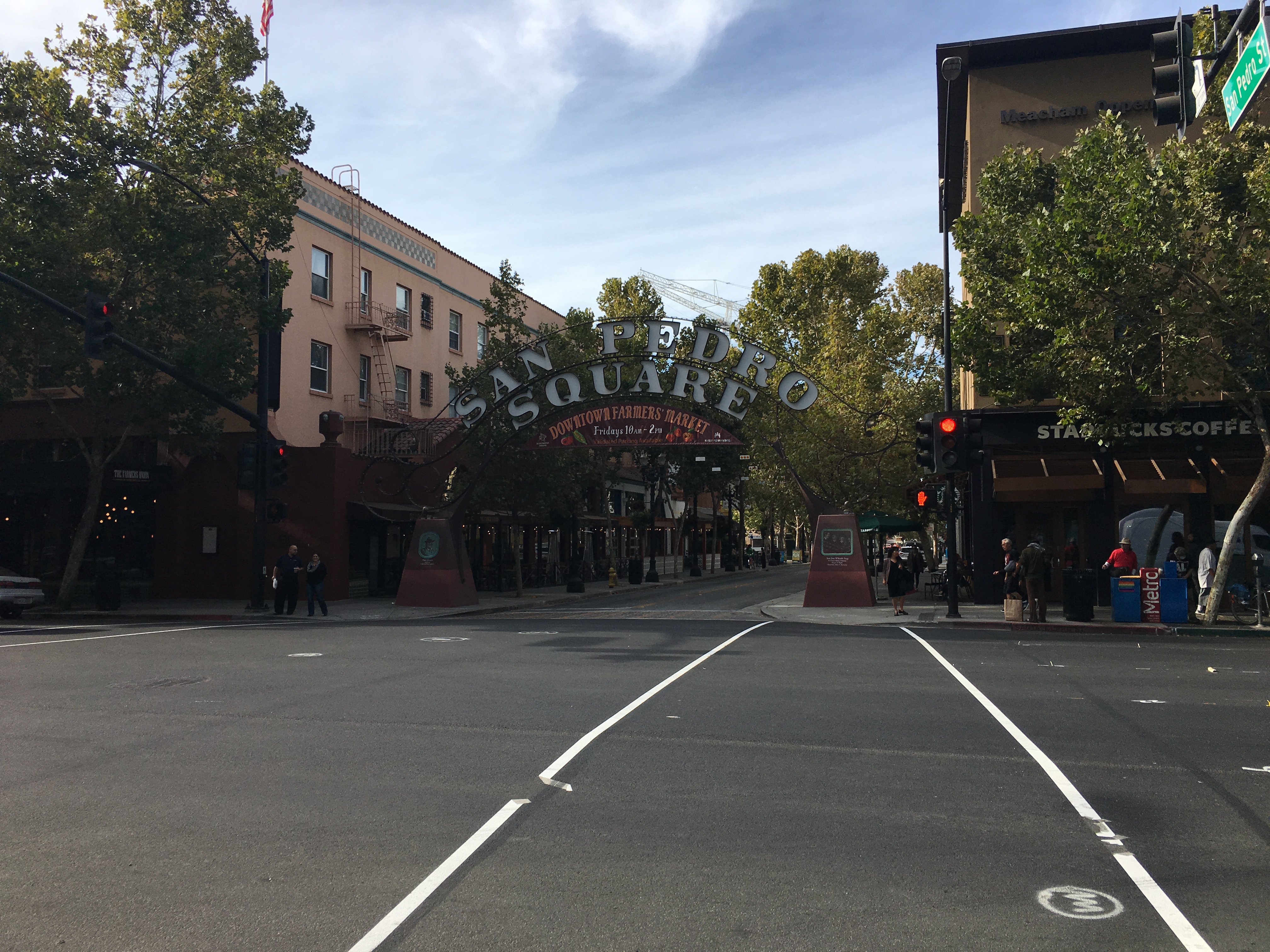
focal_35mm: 29
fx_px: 1064
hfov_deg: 61.7
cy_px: 476
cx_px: 635
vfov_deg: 48.2
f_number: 2.2
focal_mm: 4.15
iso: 25
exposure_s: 1/950
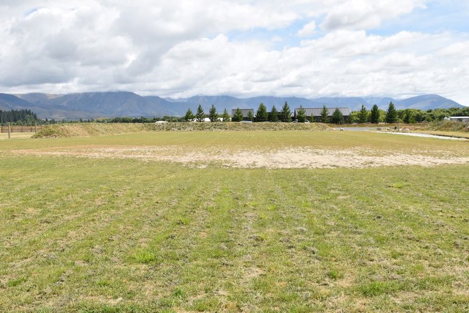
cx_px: 234
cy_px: 156
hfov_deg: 57.2
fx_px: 430
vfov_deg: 40.0
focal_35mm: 33
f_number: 11
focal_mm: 22
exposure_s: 1/500
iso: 200
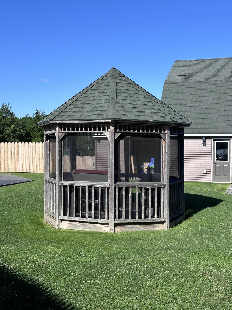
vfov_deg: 39.7
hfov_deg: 30.3
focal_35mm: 48
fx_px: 429
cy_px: 155
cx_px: 116
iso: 64
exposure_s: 1/3472
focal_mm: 6.86
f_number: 1.78
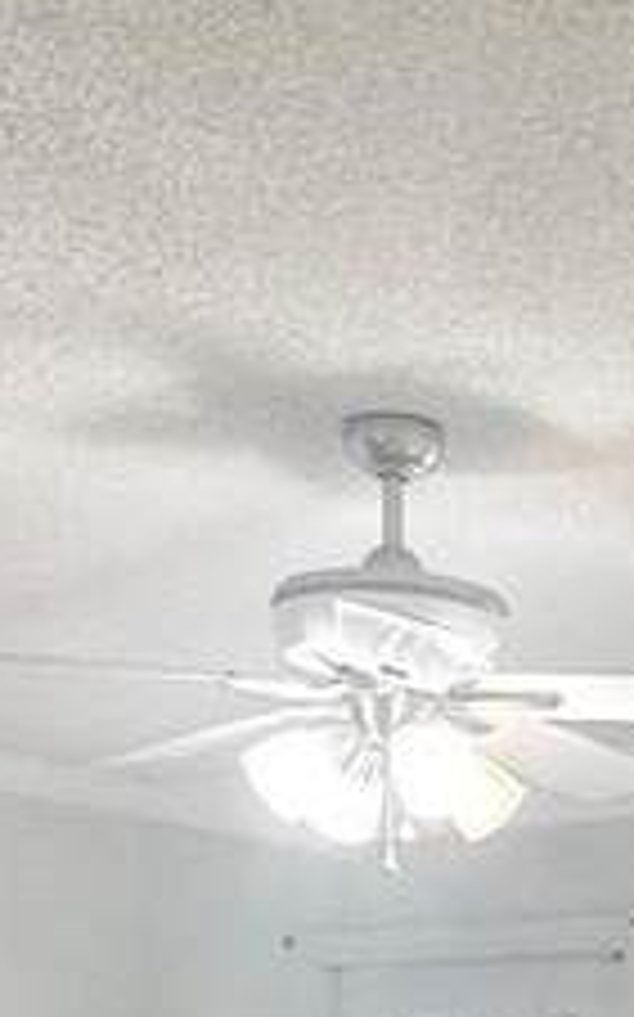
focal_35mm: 84
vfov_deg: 22.8
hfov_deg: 14.8
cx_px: 845
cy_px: 1188
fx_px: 2325
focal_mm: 2.22
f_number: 2.2
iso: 125
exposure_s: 1/120
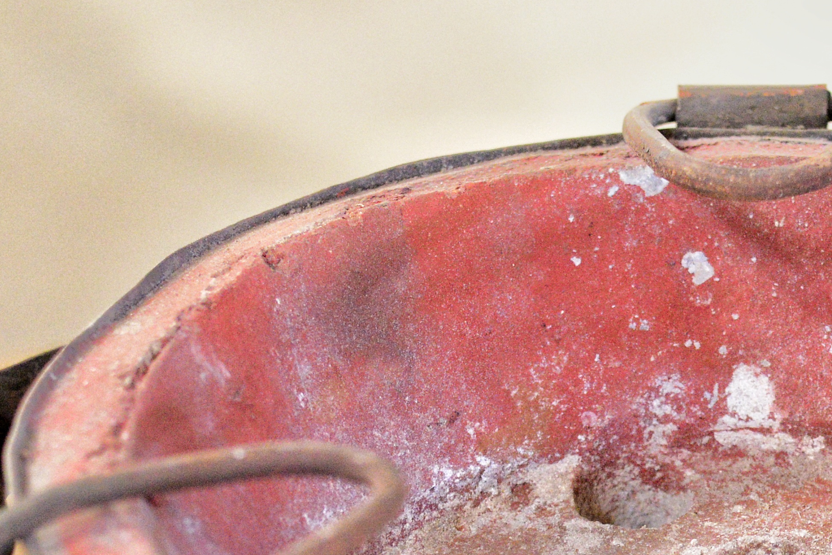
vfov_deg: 8.7
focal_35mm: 155
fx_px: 3583
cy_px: 817
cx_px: 719
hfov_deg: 13.2
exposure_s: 1/80
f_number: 5
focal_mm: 50
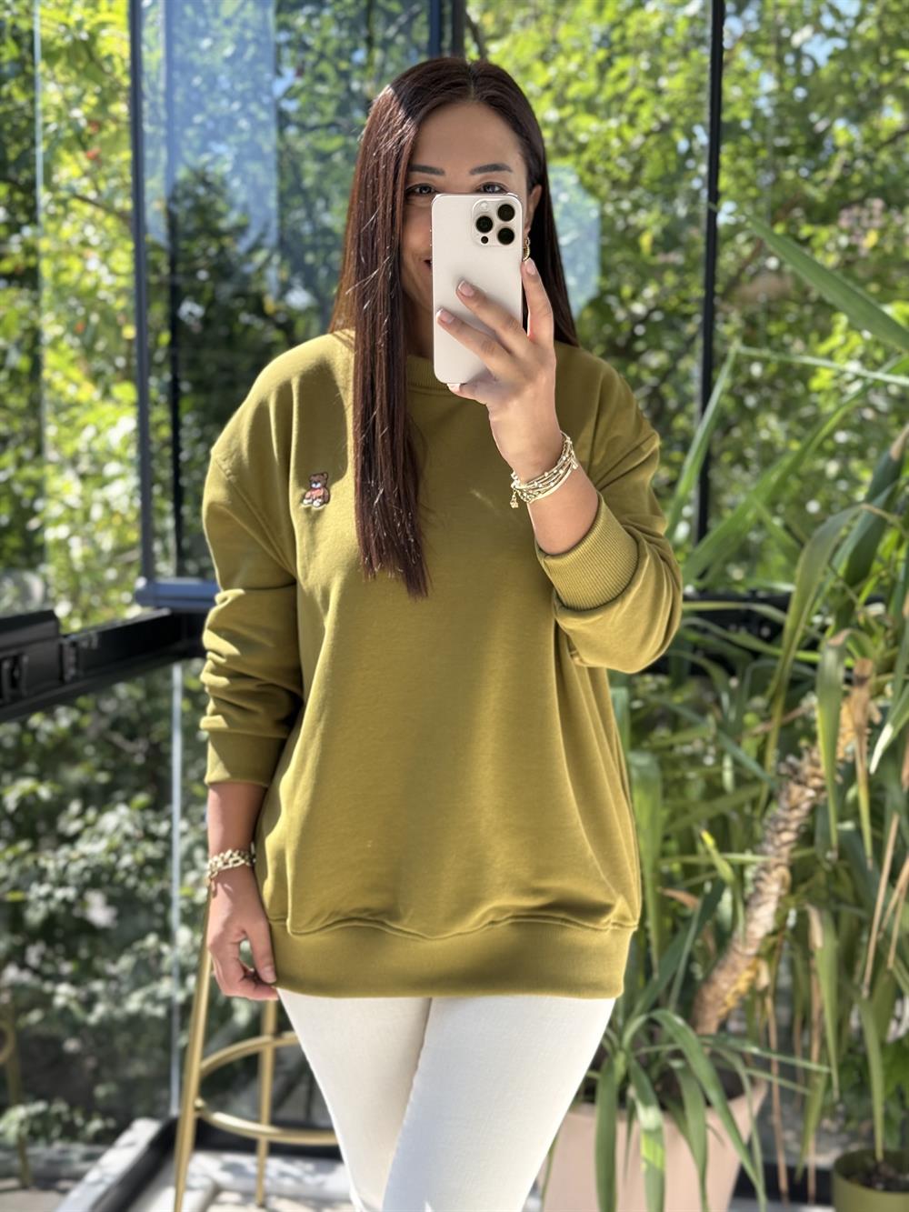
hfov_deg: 30.3
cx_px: 454
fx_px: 1680
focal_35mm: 48
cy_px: 606
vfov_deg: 39.7
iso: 64
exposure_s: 1/478
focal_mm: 6.76
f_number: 1.78
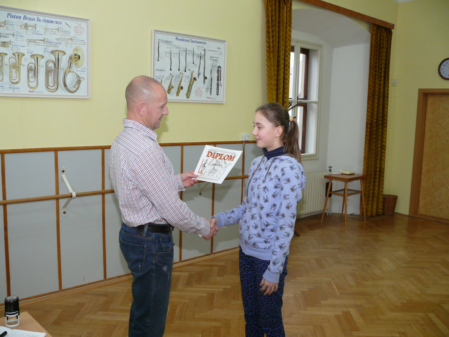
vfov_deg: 40.7
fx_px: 454
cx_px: 224
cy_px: 168
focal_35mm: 35
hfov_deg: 52.6
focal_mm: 7.4
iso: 200
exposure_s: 1/30
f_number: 2.8
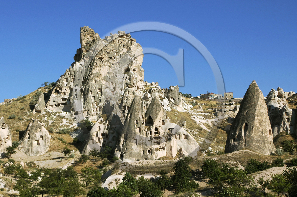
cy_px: 98
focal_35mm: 52
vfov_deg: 25.7
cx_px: 148
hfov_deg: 37.9
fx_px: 433
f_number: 10
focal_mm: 35
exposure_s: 1/400
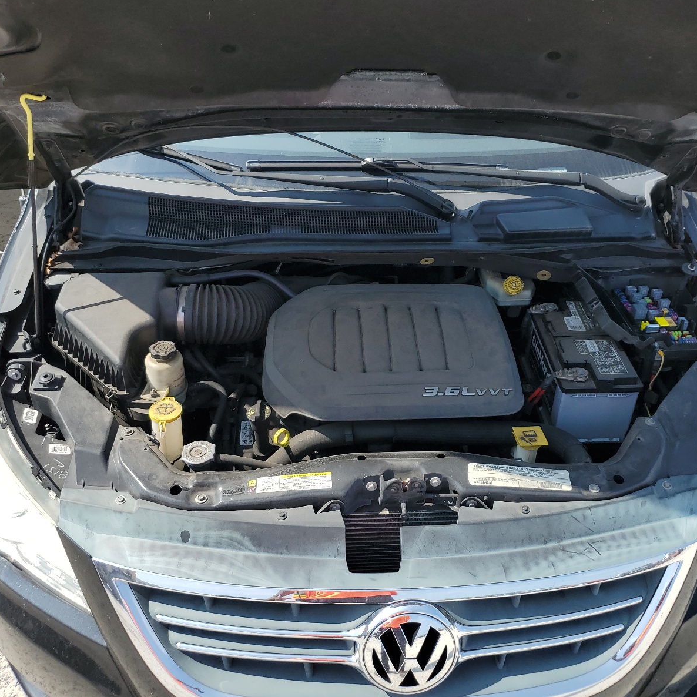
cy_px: 345
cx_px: 403
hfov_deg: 52.3
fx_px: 706
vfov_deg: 52.5
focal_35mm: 31
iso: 50
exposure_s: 1/1667
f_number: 1.5
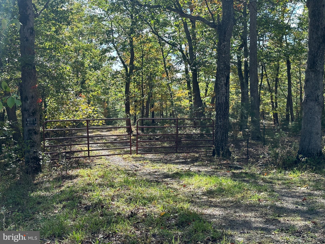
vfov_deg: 30.3
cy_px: 122
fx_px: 451
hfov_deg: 39.7
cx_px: 162
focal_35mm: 48
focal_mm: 6.86
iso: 64
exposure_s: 1/1000
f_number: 1.78
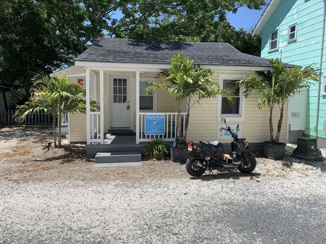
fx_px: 245
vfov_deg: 53.0
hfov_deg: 67.3
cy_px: 122
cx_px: 163
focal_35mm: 26
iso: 25
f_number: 1.8
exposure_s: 1/2755
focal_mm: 4.25
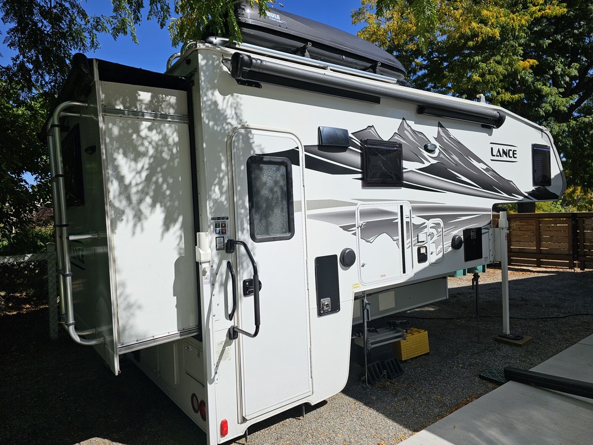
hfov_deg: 73.9
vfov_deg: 58.9
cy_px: 222
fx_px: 394
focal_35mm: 23
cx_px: 296
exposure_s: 1/1245
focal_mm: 6.3
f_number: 1.7
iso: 10
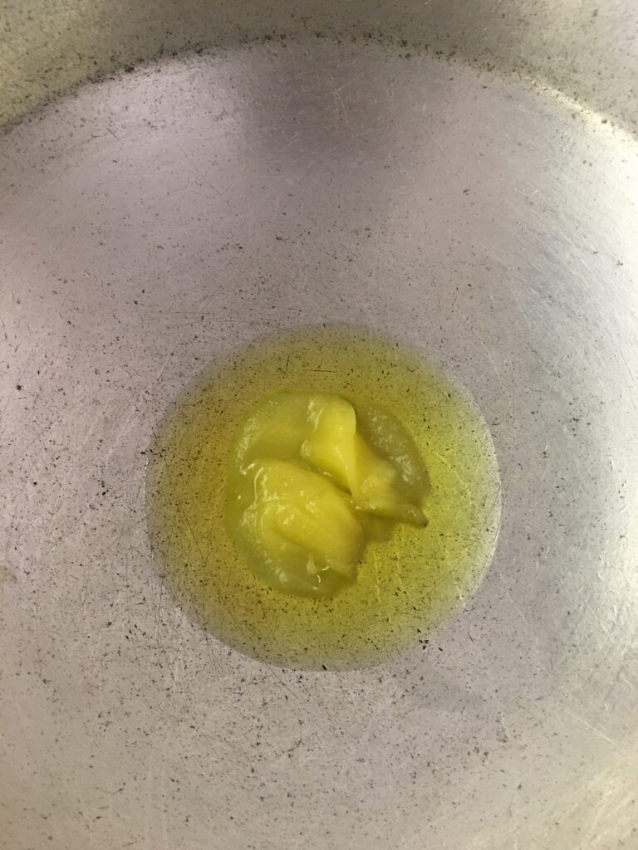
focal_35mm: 29
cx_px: 319
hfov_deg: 48.2
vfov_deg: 61.7
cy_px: 425
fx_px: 713
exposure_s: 1/17
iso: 100
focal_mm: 4.15
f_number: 2.2
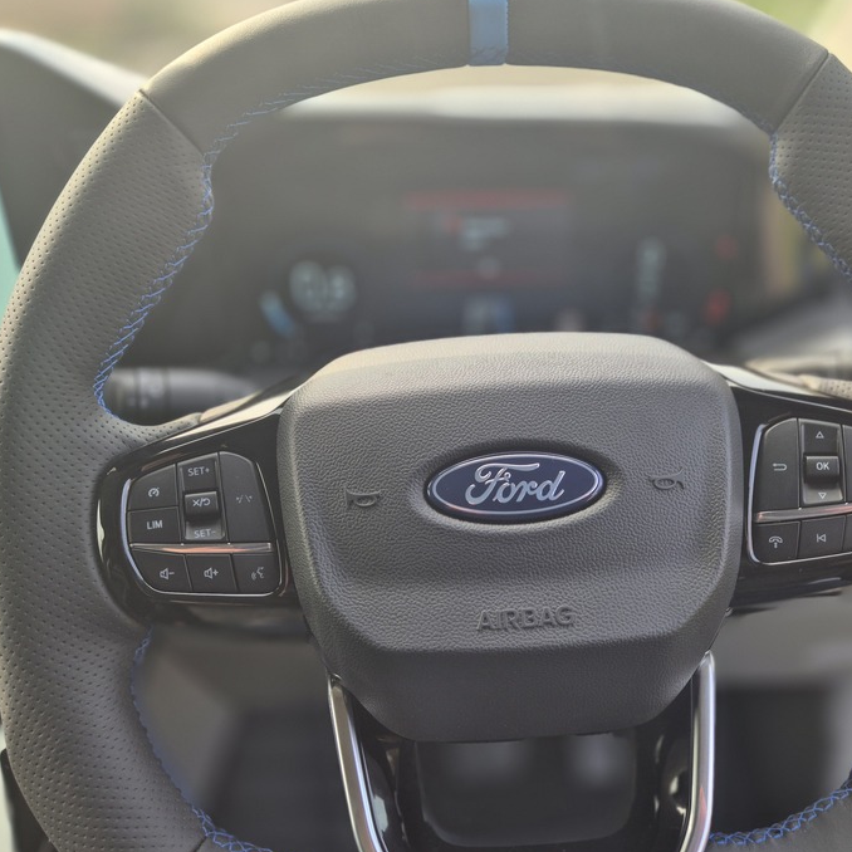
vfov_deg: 54.0
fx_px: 835
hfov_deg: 53.9
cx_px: 481
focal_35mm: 30
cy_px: 395
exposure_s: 1/159
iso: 25
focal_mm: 5.4
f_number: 1.8
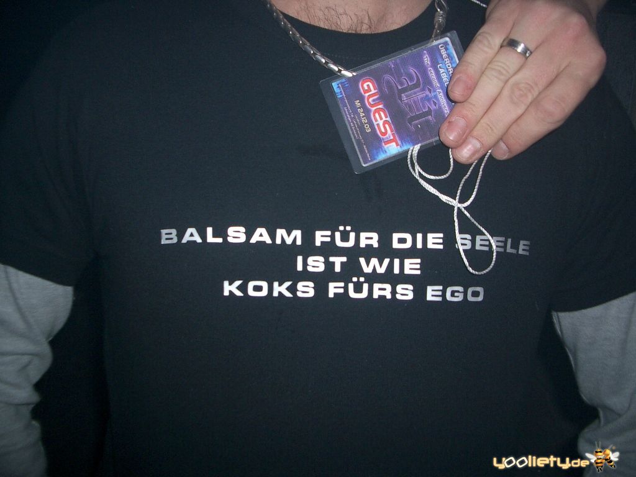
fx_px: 643
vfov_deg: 40.7
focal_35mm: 35
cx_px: 318
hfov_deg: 52.6
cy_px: 238
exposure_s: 1/40
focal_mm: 5.8
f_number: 2.6
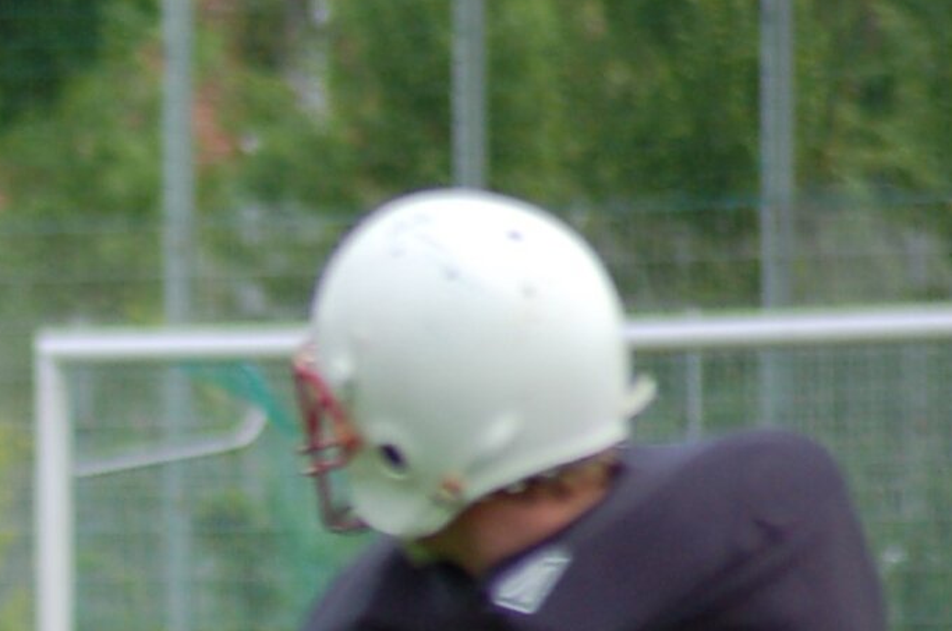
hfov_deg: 1.9
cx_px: -350
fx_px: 28064
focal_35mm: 1063
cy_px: 713
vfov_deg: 1.3
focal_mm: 220
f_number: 5.3
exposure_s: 1/800
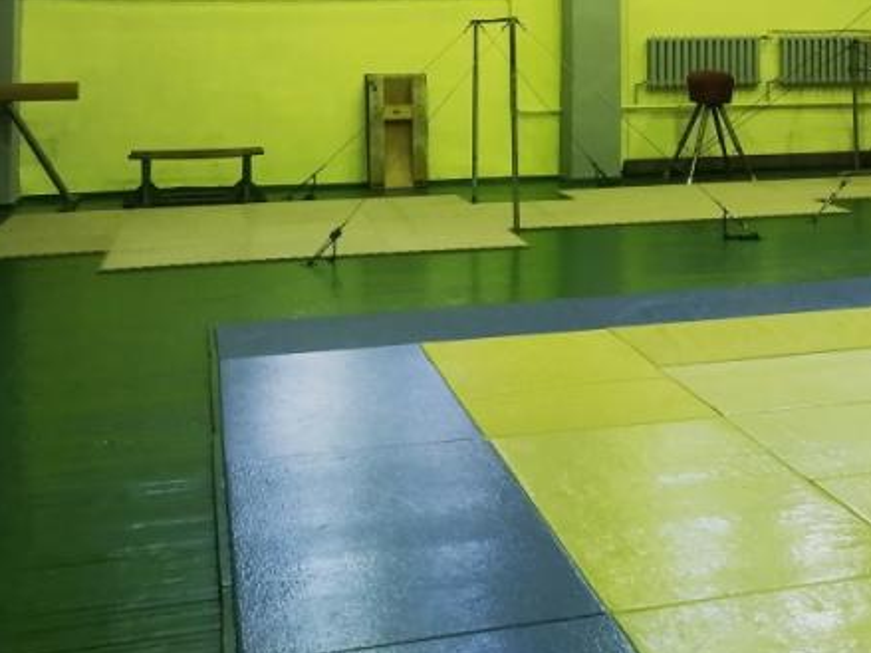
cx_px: 758
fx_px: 1585
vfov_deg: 22.2
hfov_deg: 29.6
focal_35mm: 63
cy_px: -36
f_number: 1.8
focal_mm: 3.88
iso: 125
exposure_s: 1/50
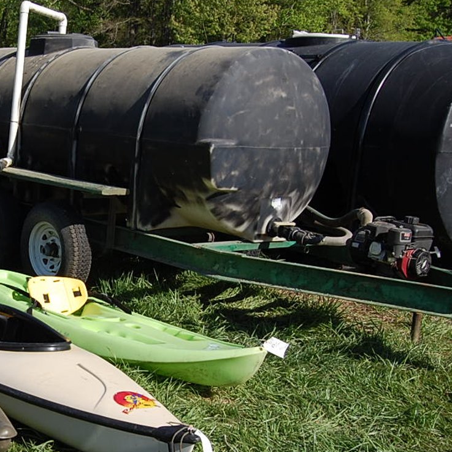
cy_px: 302
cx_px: 18
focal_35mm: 59
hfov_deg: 27.7
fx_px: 872
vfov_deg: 28.9
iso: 200
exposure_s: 1/320
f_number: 9
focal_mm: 20
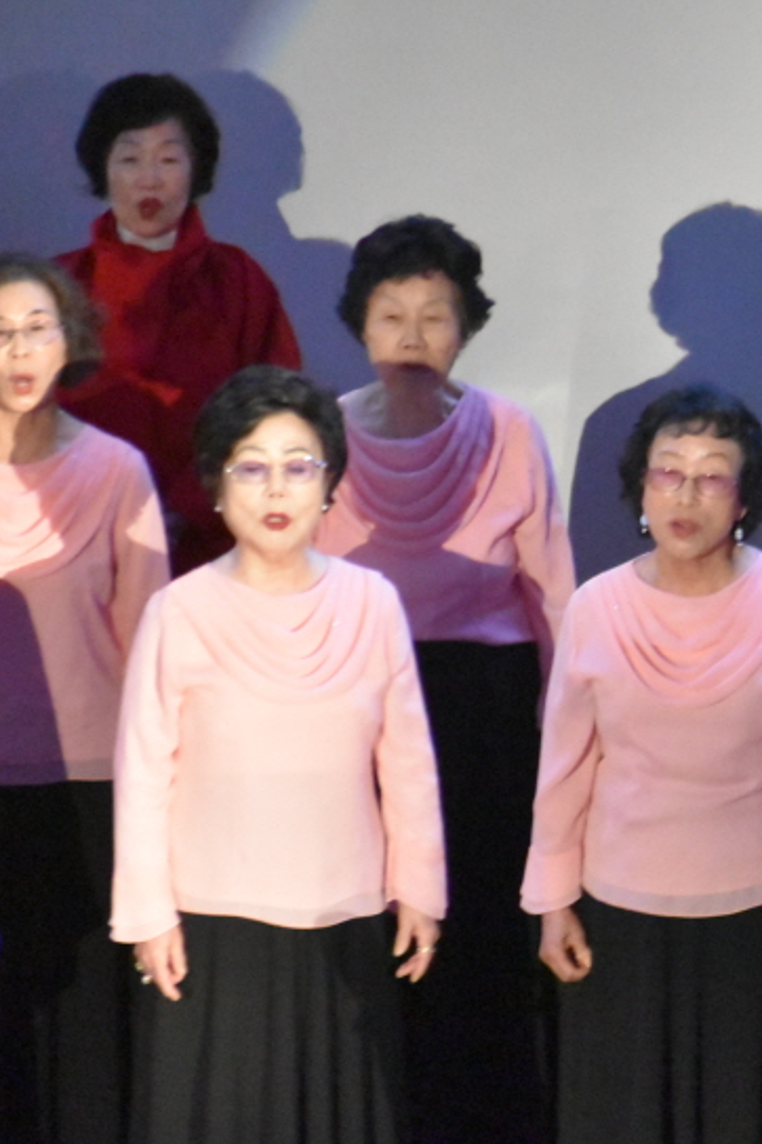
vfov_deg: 5.3
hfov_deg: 3.5
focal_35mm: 387
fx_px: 12286
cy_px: 550
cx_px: 806
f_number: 4.8
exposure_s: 1/80
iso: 12800
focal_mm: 140
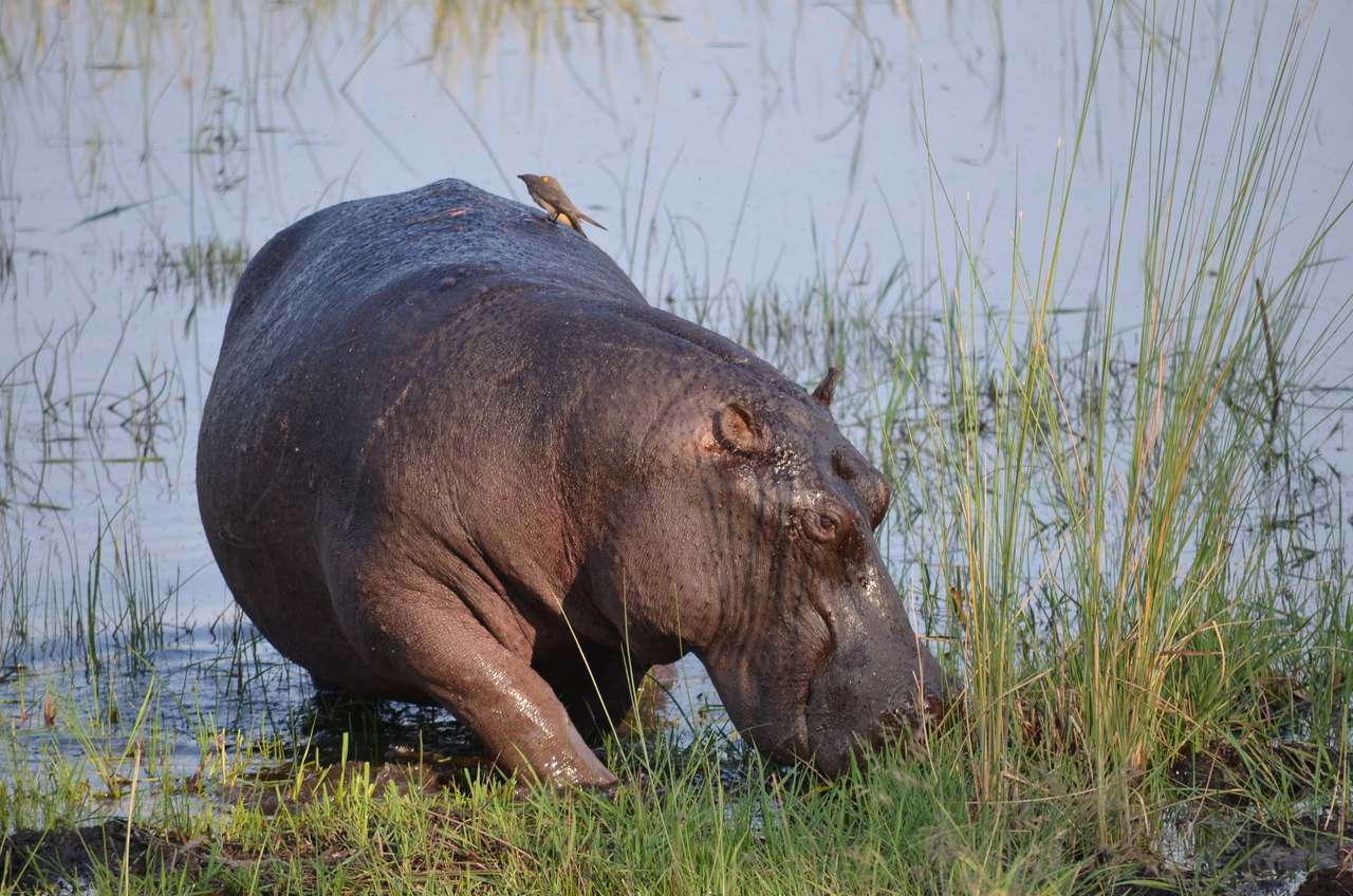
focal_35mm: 450
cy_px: 448
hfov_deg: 4.6
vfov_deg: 3.0
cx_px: 676
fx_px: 16879
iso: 400
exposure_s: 1/500
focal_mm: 300
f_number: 5.6
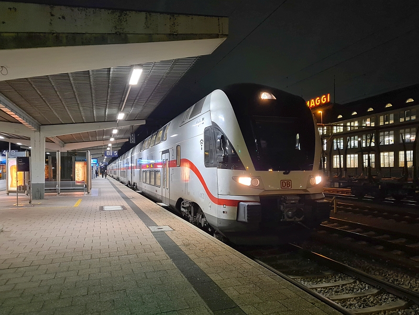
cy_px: 158
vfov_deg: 53.1
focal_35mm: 26
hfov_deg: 67.3
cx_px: 210
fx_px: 315
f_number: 1.8
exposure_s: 1/25
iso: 800
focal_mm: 5.4
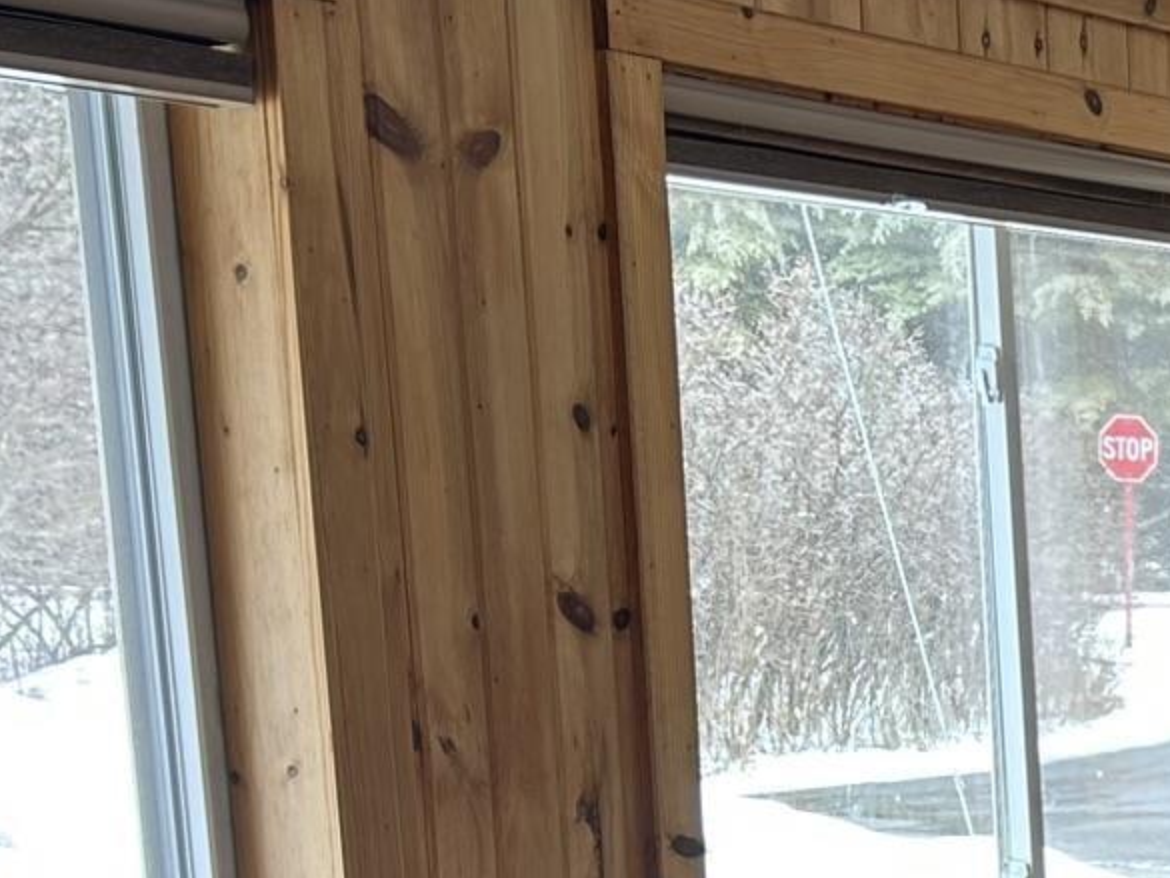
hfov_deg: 18.2
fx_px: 3076
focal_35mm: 91
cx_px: 1932
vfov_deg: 15.6
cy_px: 1072
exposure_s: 1/120
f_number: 1.5
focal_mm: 5.7
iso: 40
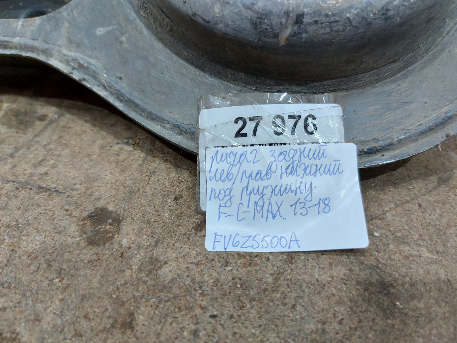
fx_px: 317
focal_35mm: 24
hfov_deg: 71.6
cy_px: 172
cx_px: 228
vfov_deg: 56.8
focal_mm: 5.23
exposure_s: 1/50
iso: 80
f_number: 1.8
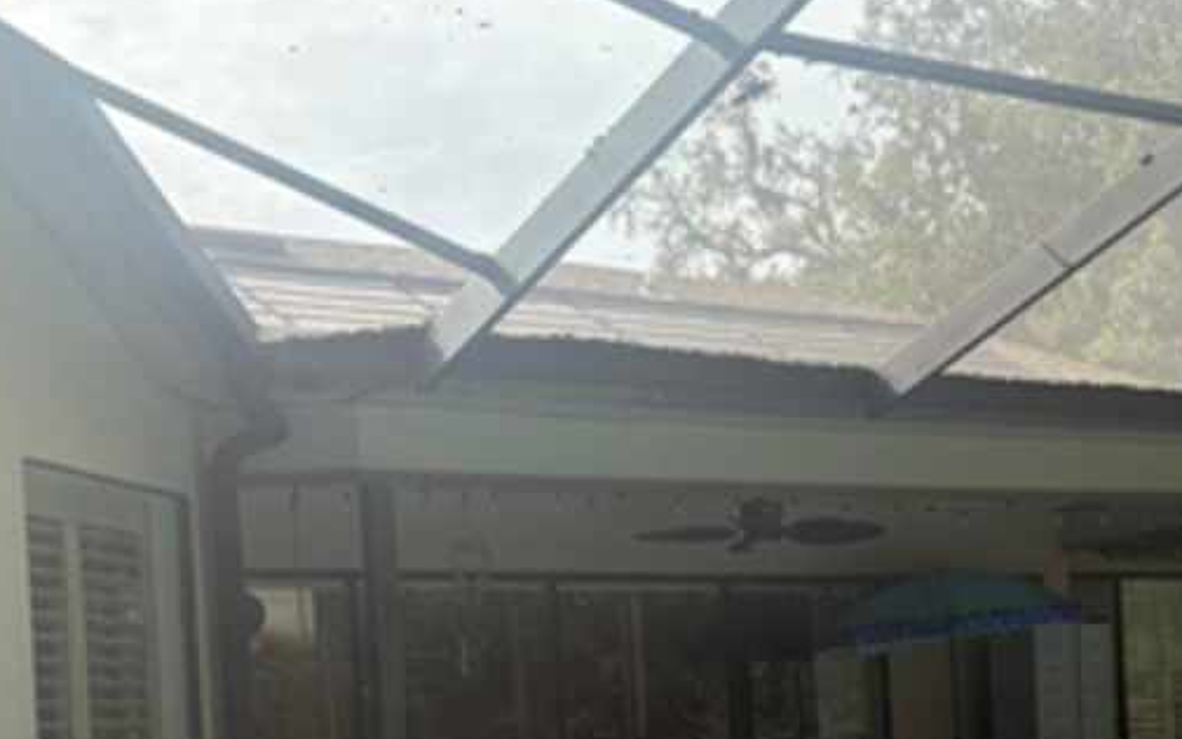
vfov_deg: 18.0
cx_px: 912
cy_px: 774
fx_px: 2255
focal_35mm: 70
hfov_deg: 28.8
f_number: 1.6
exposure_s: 1/1287
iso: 64
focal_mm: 5.96
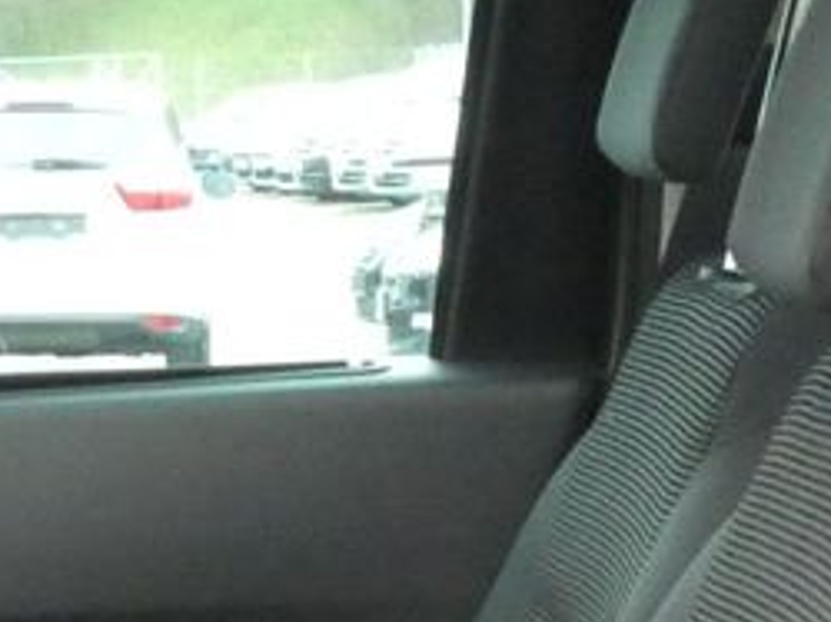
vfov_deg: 8.5
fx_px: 4029
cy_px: 1108
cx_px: -86
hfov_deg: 11.6
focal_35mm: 168
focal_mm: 7.3
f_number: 5
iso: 1250
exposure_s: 1/80
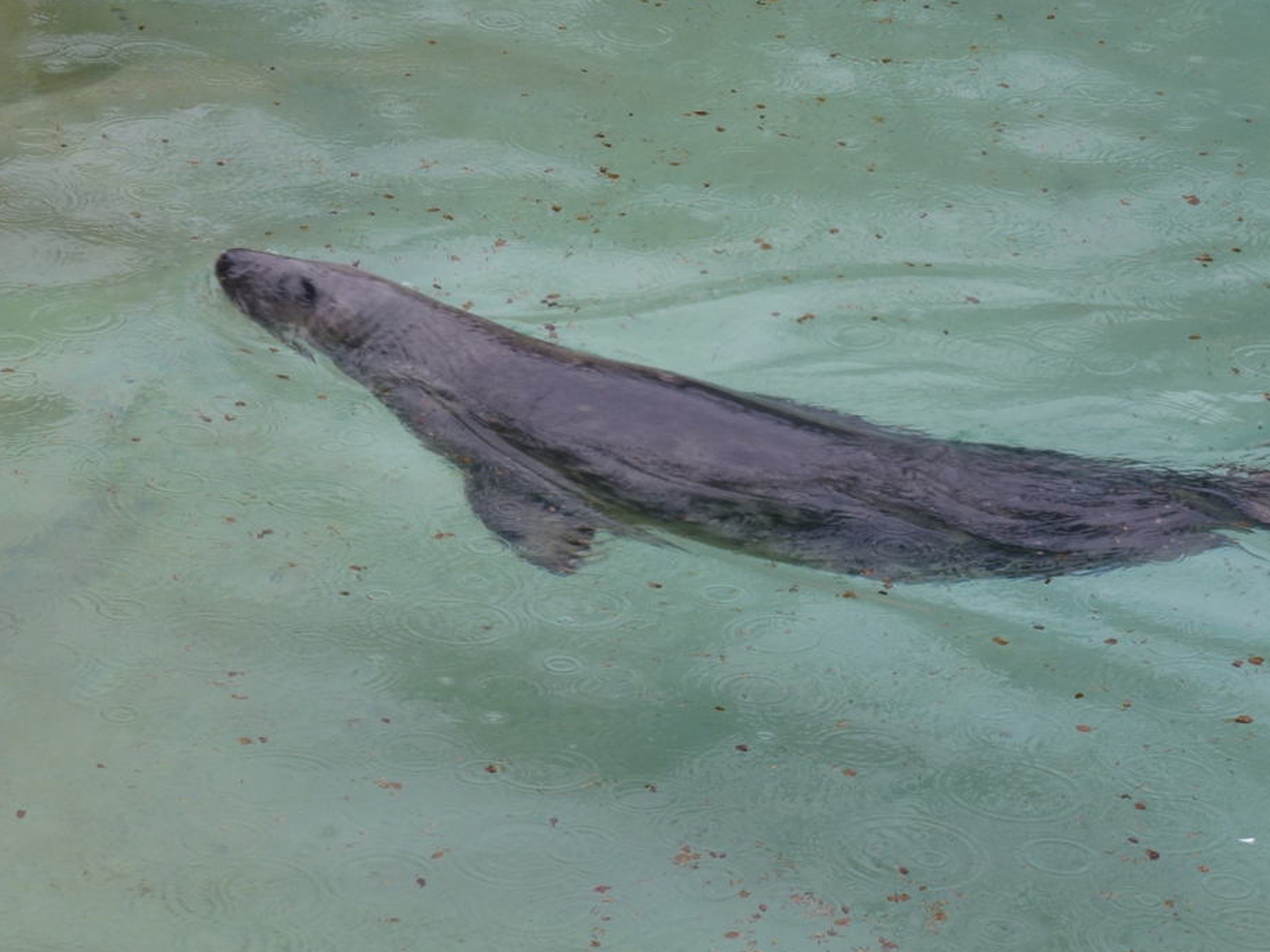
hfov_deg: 14.5
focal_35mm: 136
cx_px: 689
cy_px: 467
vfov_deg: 10.9
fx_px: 4989
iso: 100
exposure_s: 1/125
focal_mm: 21.7
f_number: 5.1
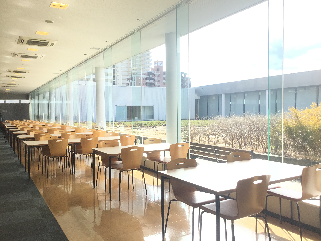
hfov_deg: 58.4
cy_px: 120
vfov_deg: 45.4
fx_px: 287
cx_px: 160
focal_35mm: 31
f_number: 2.4
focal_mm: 3.3
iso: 25
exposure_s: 1/413
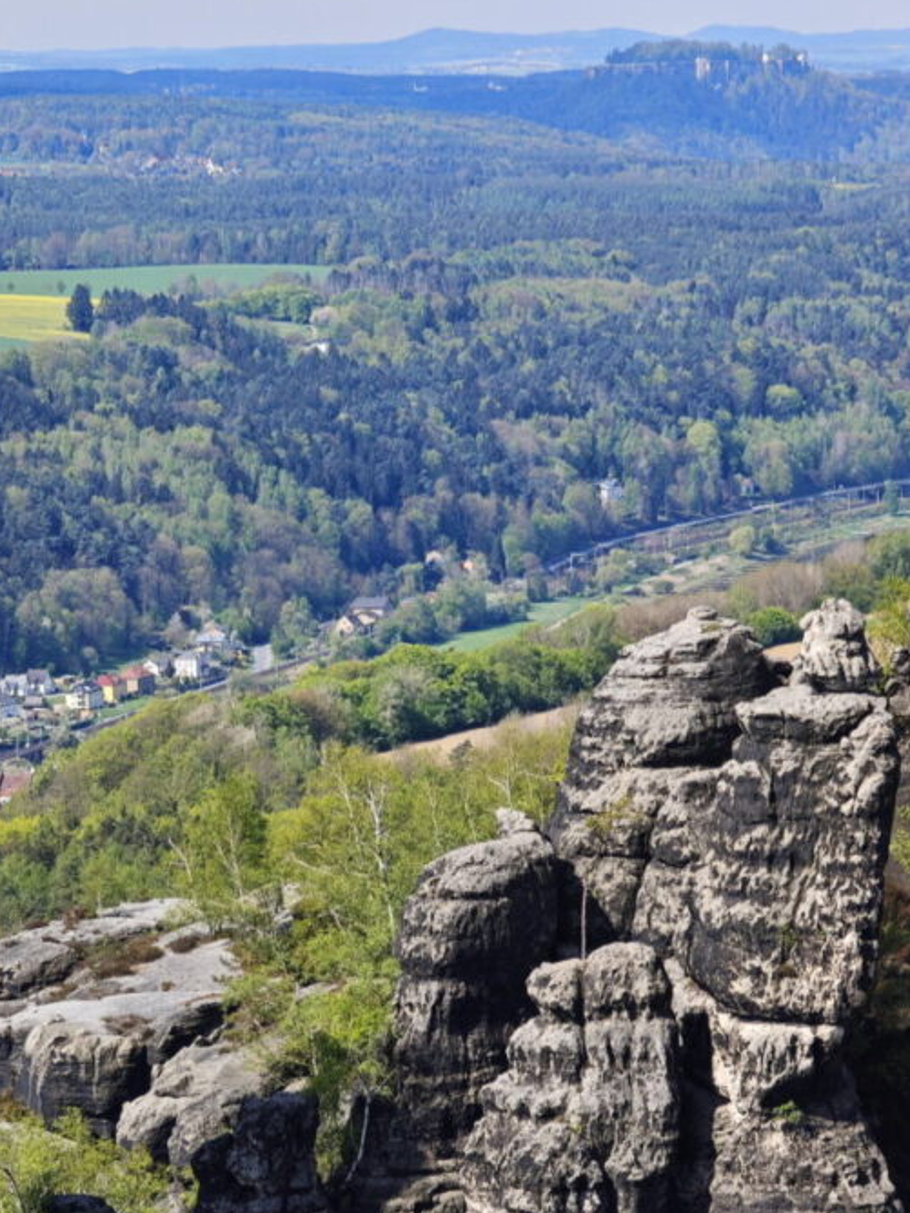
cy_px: 844
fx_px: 6449
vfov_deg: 10.7
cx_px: 243
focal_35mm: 184
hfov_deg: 8.1
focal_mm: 19.4
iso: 50
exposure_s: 1/775
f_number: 2.5
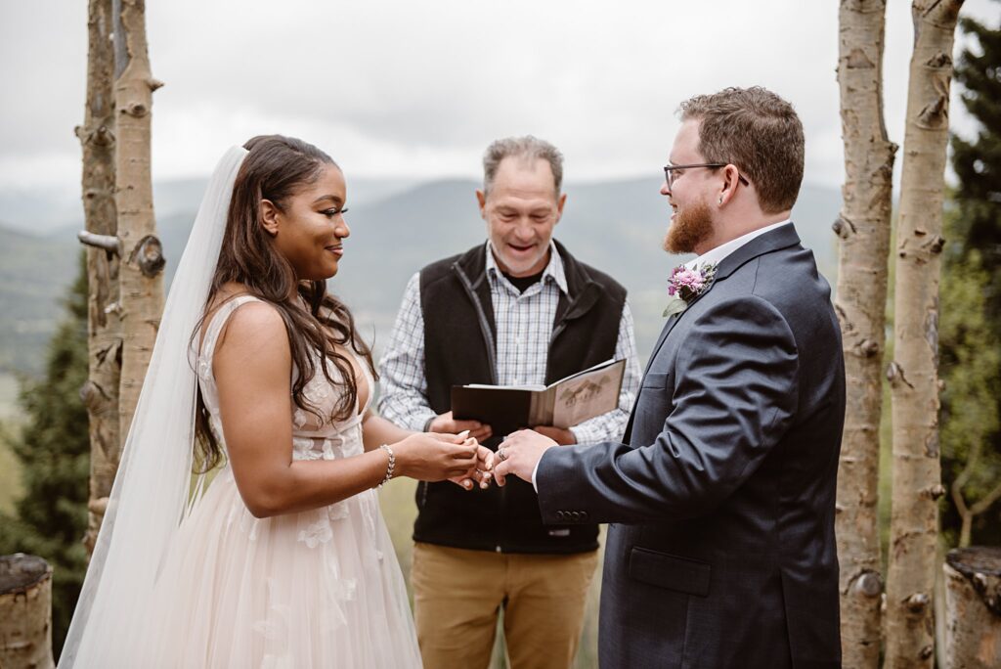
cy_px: 334
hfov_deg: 33.4
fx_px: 1669
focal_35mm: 60
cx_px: 500
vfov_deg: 22.7
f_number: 2.8
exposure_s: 1/400
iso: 320
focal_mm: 60
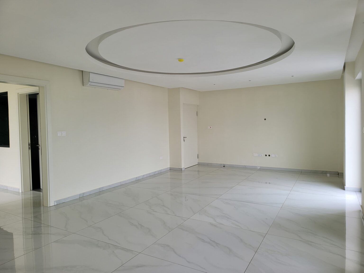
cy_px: 136
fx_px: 273
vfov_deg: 53.1
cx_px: 182
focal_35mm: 26
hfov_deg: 67.3
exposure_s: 1/147
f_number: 1.8
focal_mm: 5
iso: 40
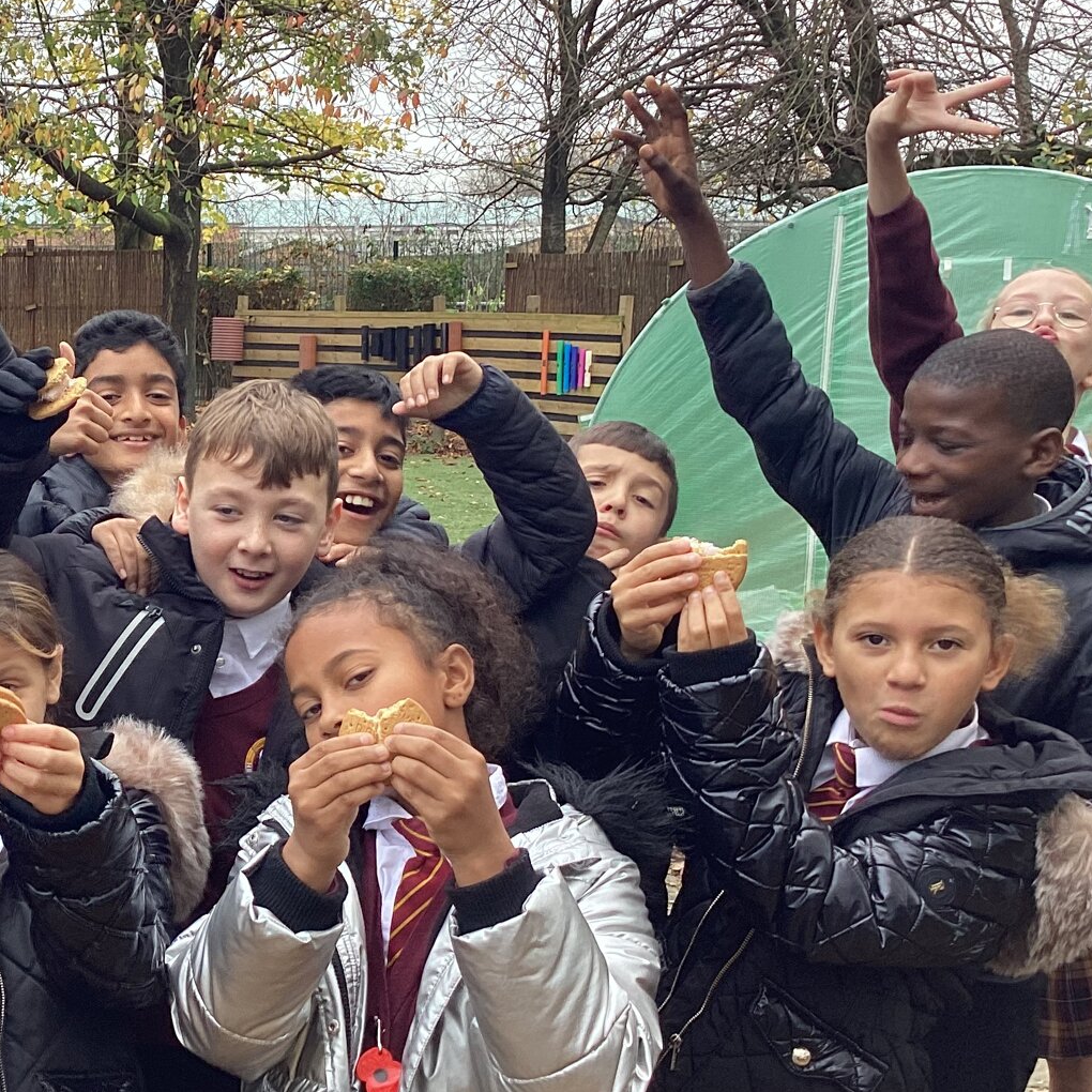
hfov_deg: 29.5
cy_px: 572
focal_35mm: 55
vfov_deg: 31.1
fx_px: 1963
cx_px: 67
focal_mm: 3.3
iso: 32
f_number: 2.4
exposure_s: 1/100
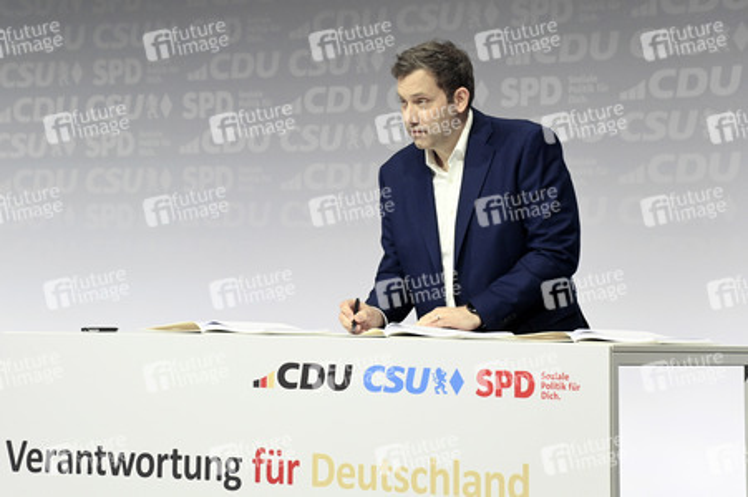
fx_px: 2491
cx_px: 374
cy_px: 248
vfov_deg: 11.4
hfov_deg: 17.1
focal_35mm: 120
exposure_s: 1/500
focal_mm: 120
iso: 6400
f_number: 5.6
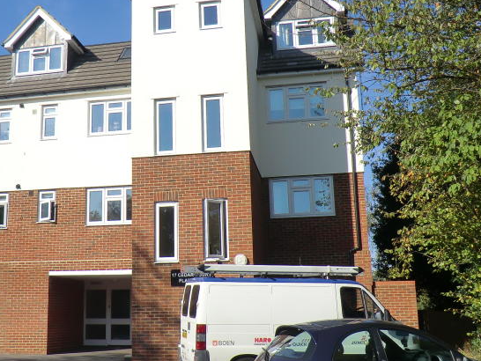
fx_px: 626
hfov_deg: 41.5
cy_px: 166
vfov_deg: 32.2
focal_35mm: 45
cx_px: 162
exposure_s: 1/200
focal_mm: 4.3
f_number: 7.5
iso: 80
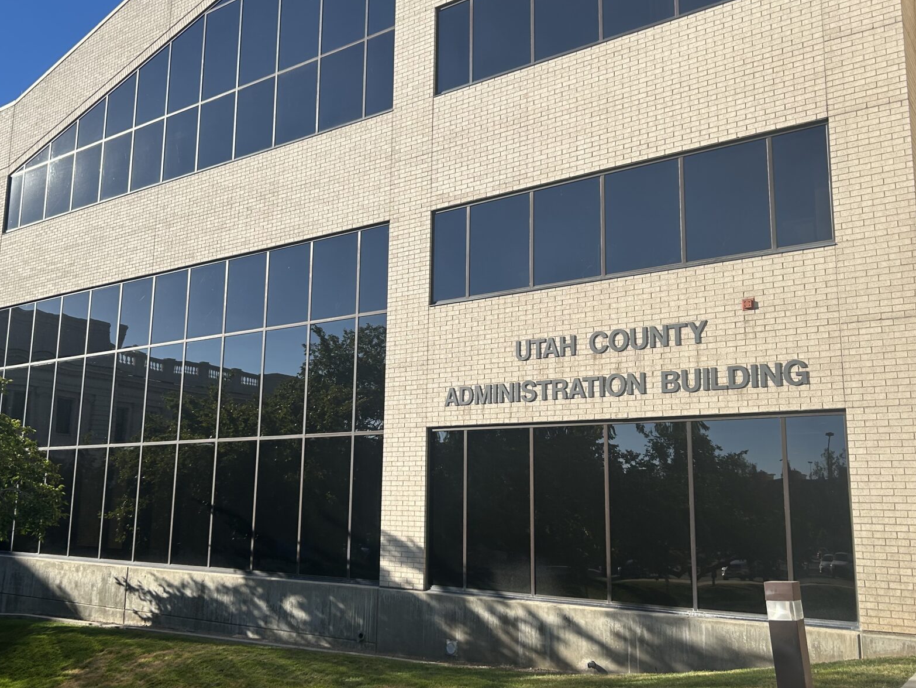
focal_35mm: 34
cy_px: 351
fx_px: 900
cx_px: 398
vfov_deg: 41.8
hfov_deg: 53.8
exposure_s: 1/3704
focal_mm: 5.7
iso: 50
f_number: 1.5
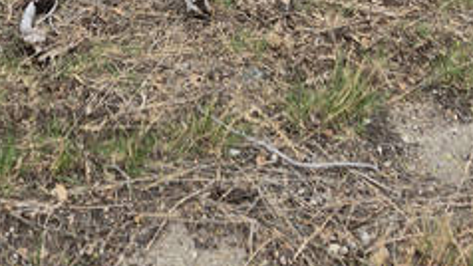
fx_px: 1016
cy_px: -324
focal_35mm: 81
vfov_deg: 12.5
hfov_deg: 26.0
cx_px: 135
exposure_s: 1/598
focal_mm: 5.4
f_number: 1.8
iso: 25
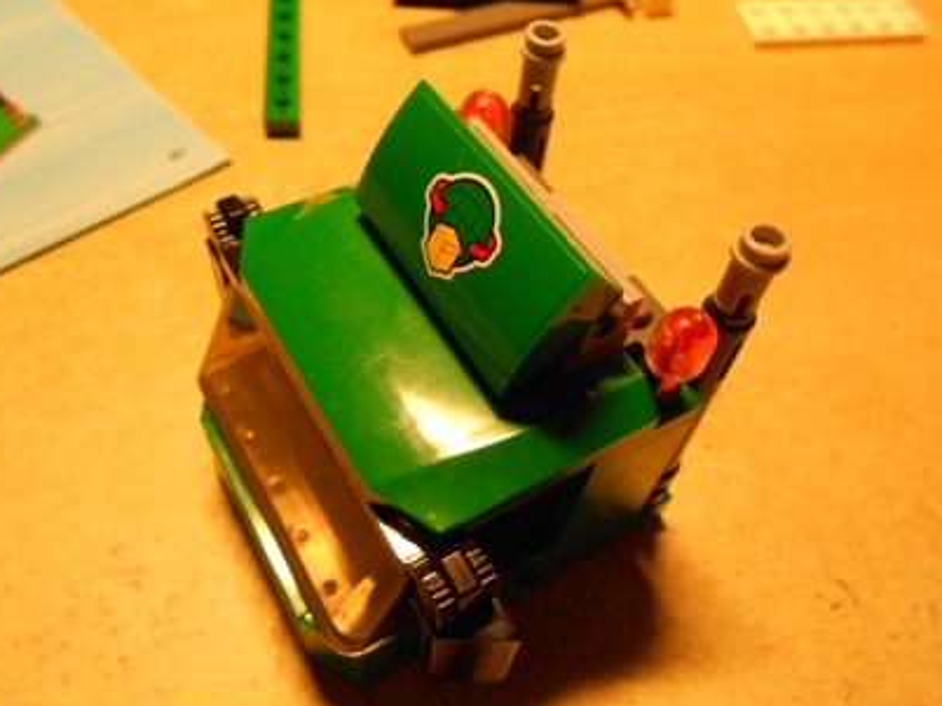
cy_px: 373
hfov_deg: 61.7
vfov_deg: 48.2
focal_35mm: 29
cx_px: 455
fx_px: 789
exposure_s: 1/30
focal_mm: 4.6
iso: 250
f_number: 3.2
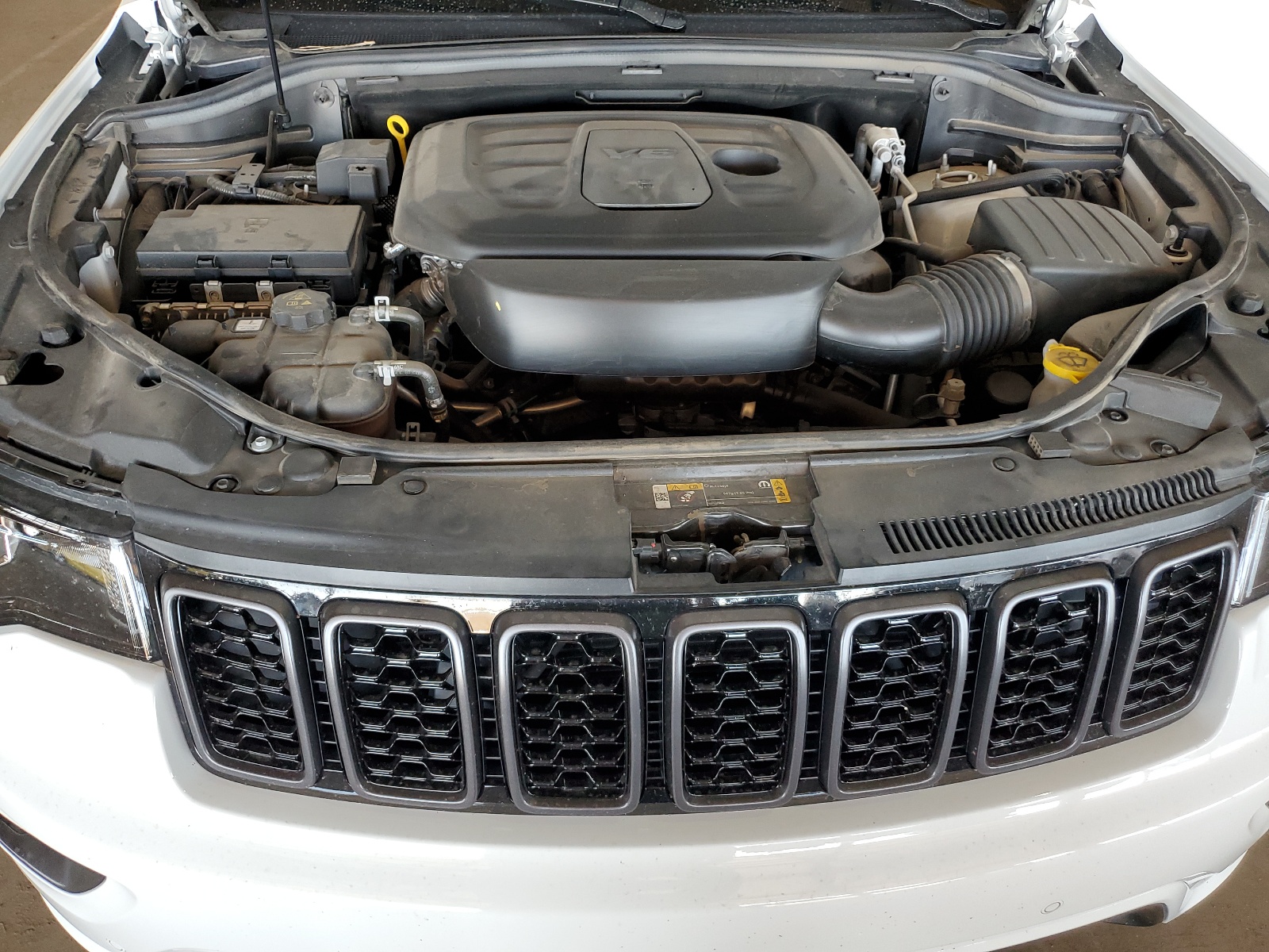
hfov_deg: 67.3
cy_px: 476
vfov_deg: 53.1
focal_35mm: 26
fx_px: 953
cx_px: 634
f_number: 1.5
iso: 89
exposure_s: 1/120
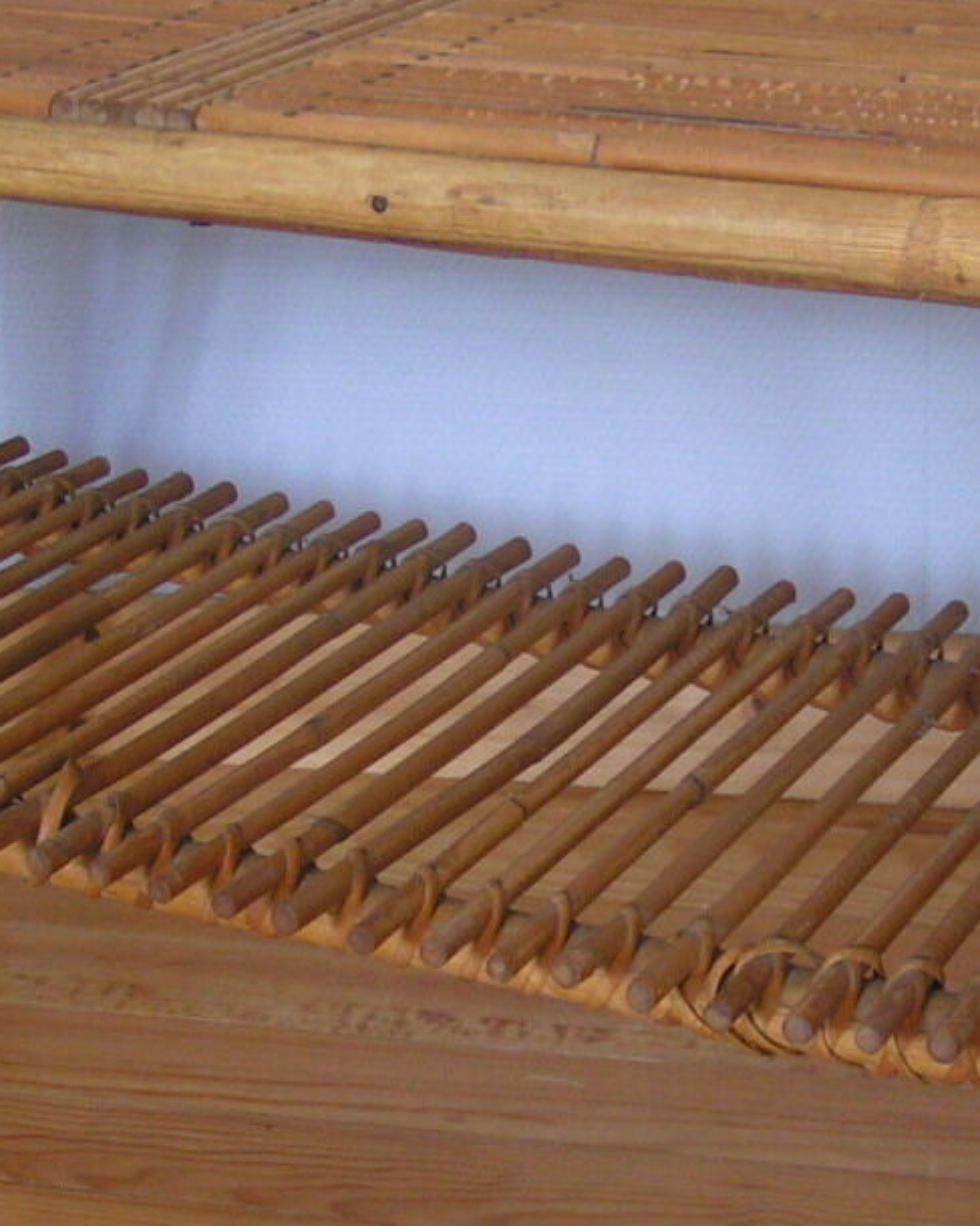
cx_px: 600
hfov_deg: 19.6
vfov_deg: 24.4
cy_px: 791
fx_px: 2829
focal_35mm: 78
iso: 100
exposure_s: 1/40
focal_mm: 5.8
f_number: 2.8
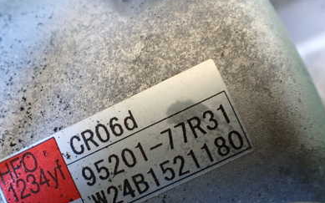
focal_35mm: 49
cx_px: 110
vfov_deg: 26.1
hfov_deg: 40.6
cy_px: 145
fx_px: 434
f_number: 2.3
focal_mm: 5.4
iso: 800
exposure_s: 1/60
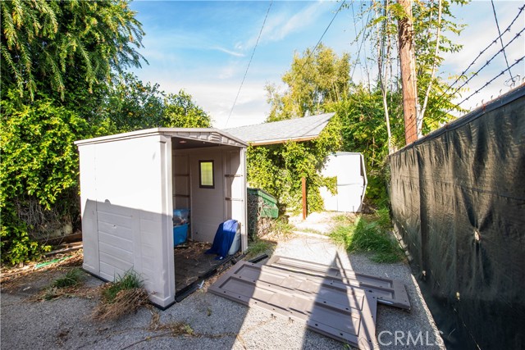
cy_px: 175
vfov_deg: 81.2
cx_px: 262
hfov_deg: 104.2
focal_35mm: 14
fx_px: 204
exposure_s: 1/125
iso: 400
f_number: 8
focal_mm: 14
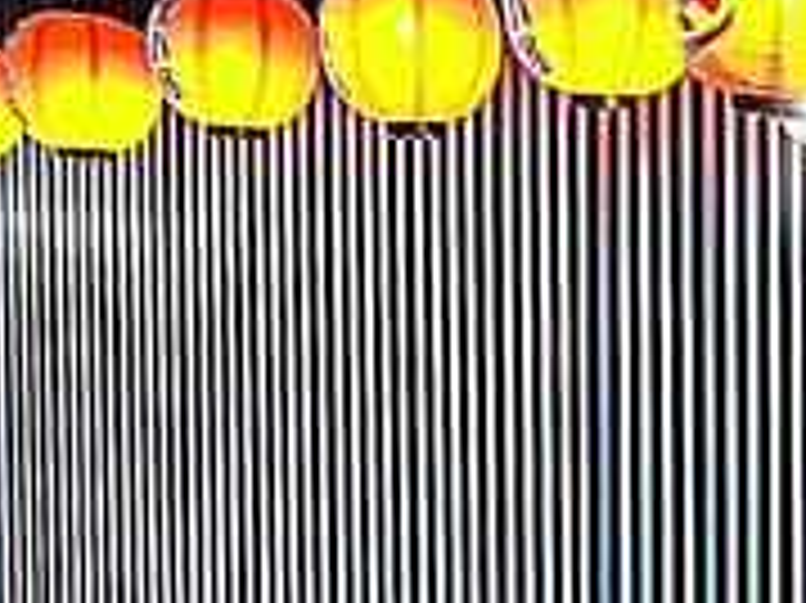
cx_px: 1801
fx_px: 3746
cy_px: 976
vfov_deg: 8.9
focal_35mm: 161
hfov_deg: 10.8
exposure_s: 1/60
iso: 1000
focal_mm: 6.86
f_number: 1.78
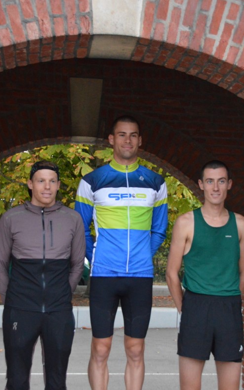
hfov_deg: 21.6
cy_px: 195
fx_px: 639
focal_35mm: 60
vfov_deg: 34.0
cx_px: 130
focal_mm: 26
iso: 2800
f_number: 3.8
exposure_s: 1/15
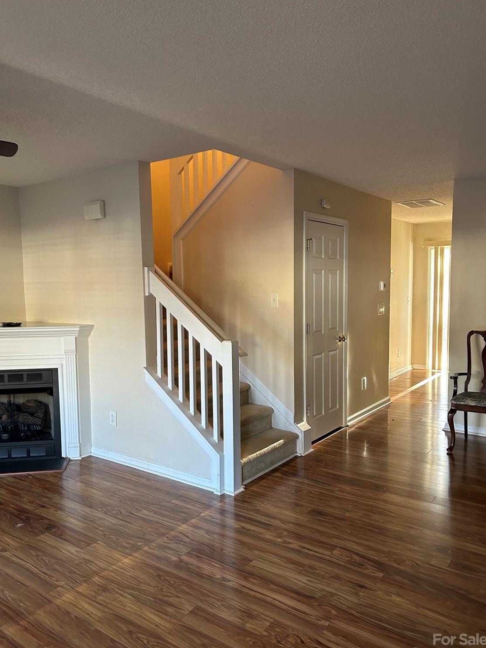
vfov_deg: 65.3
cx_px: 238
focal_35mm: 27
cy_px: 335
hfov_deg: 51.3
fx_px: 506
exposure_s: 1/60
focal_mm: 5.7
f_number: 1.5
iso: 250
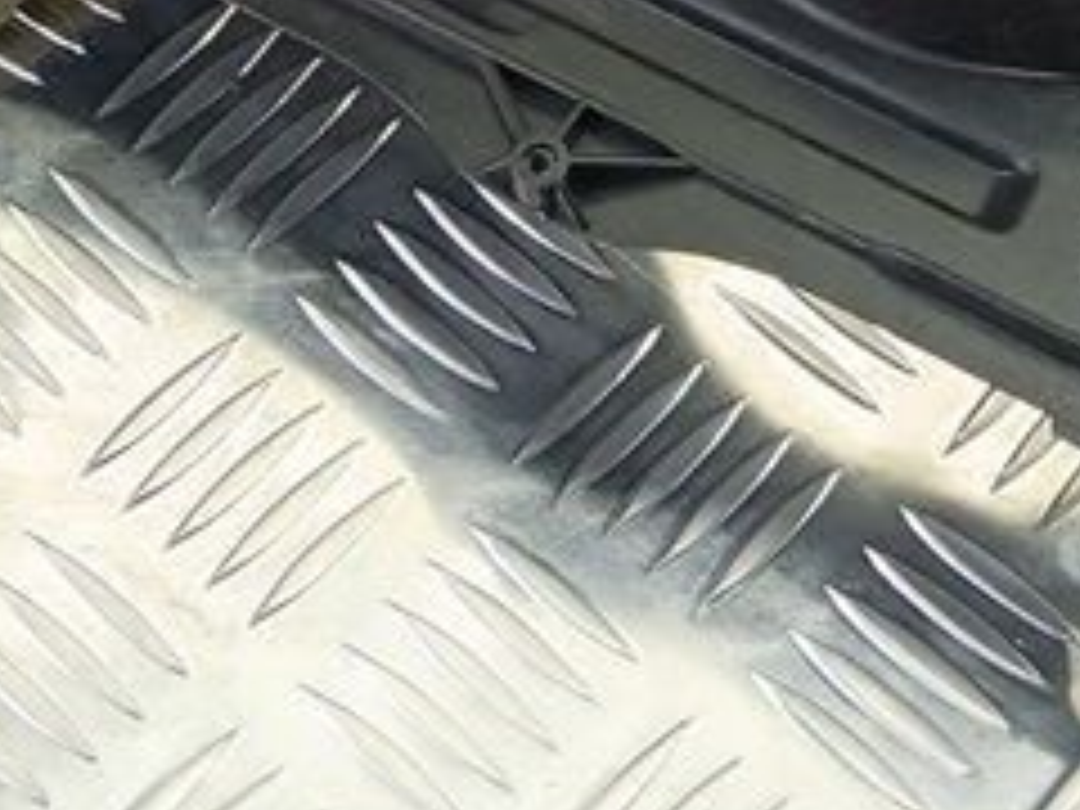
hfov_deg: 20.0
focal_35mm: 98
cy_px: -868
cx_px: 464
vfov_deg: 12.9
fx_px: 3058
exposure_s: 1/50
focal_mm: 4.11
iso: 195
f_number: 1.6
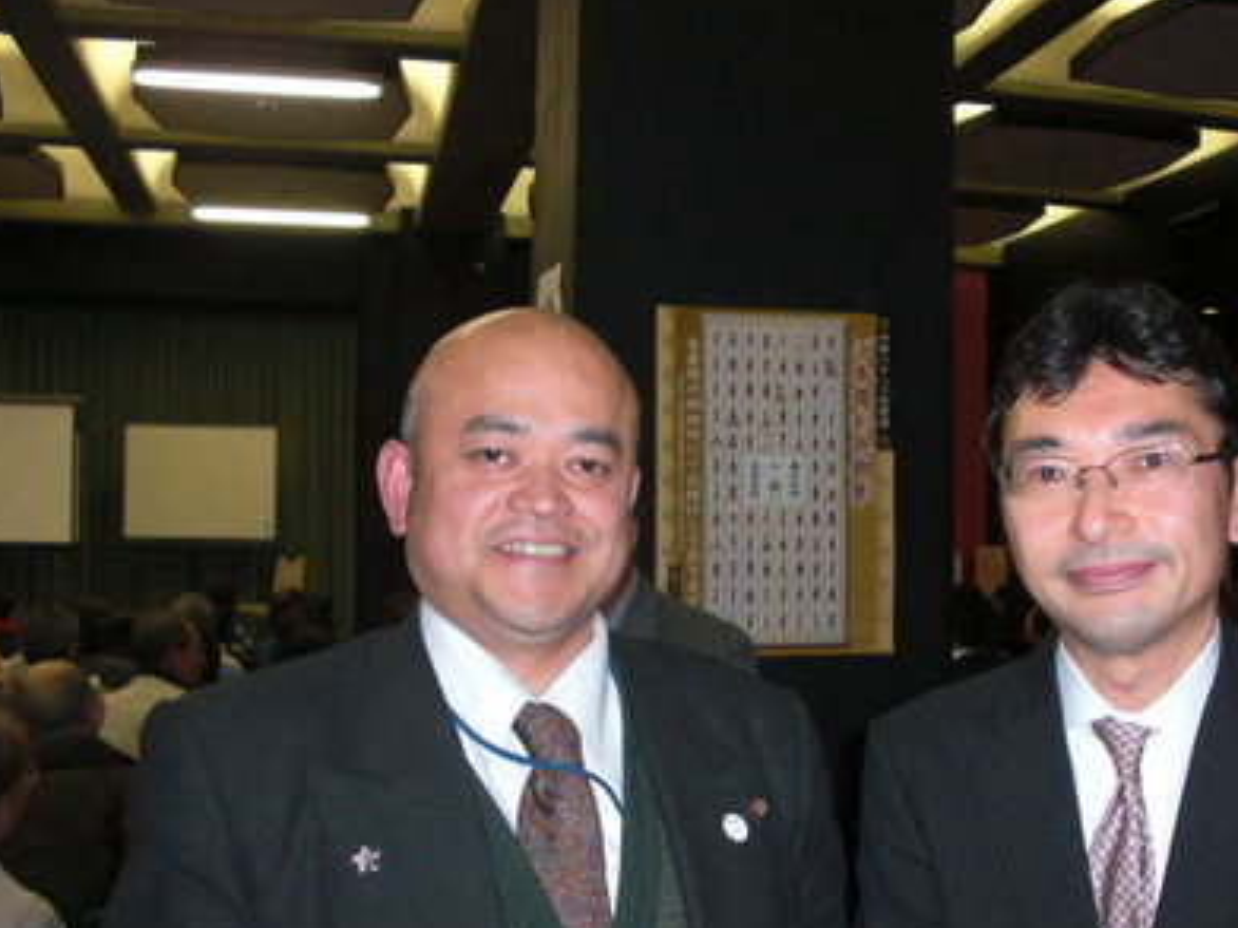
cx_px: 769
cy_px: 553
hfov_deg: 41.0
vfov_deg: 31.4
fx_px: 1645
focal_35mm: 46
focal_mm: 6.3
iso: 200
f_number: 2.8
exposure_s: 1/60
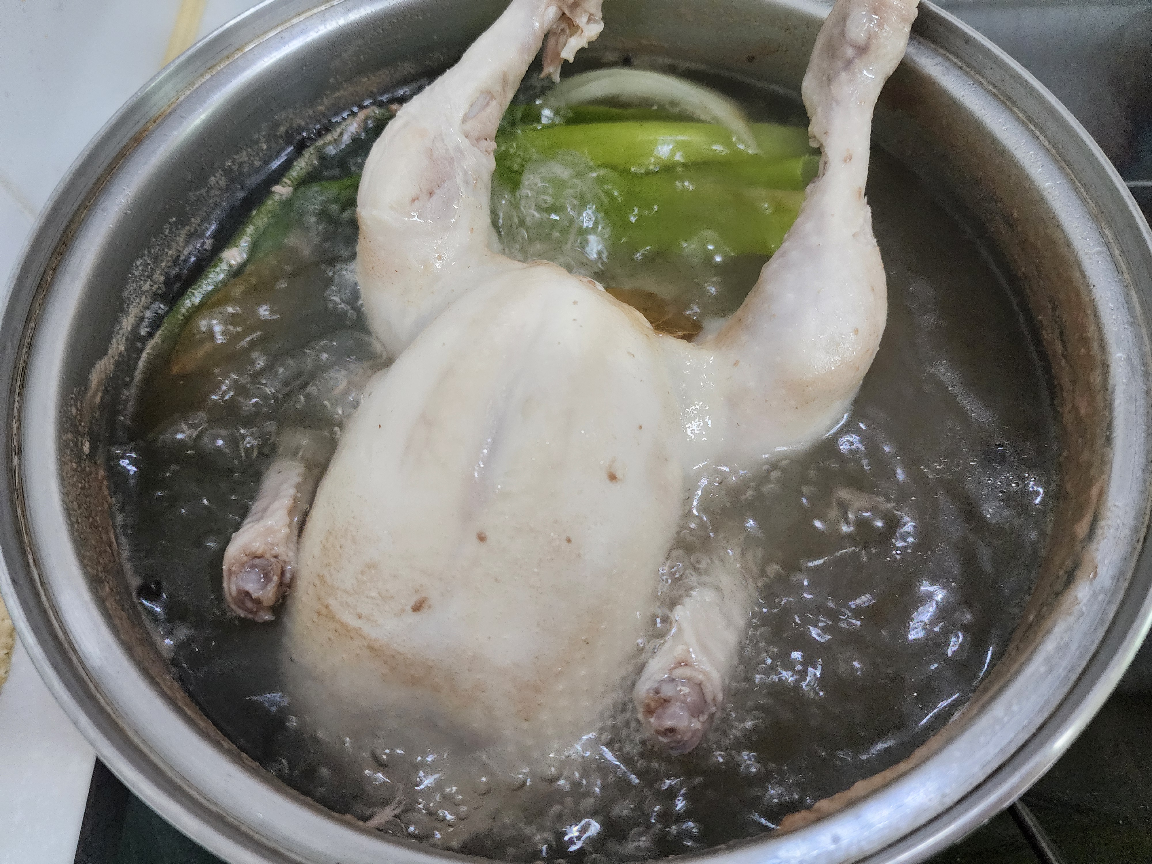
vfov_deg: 58.9
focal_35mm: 23
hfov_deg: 73.9
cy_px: 432
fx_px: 765
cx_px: 576
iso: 800
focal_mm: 6.4
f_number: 1.8
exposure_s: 1/120
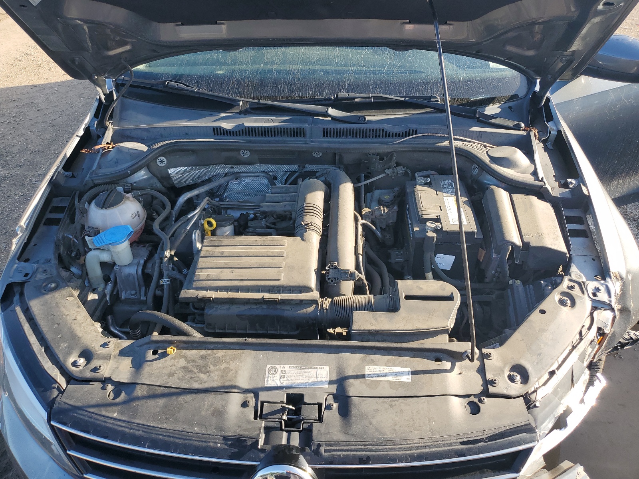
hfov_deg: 67.3
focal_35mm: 26
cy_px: 240
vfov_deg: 53.1
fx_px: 480
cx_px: 320
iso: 50
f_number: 1.5
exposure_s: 1/556
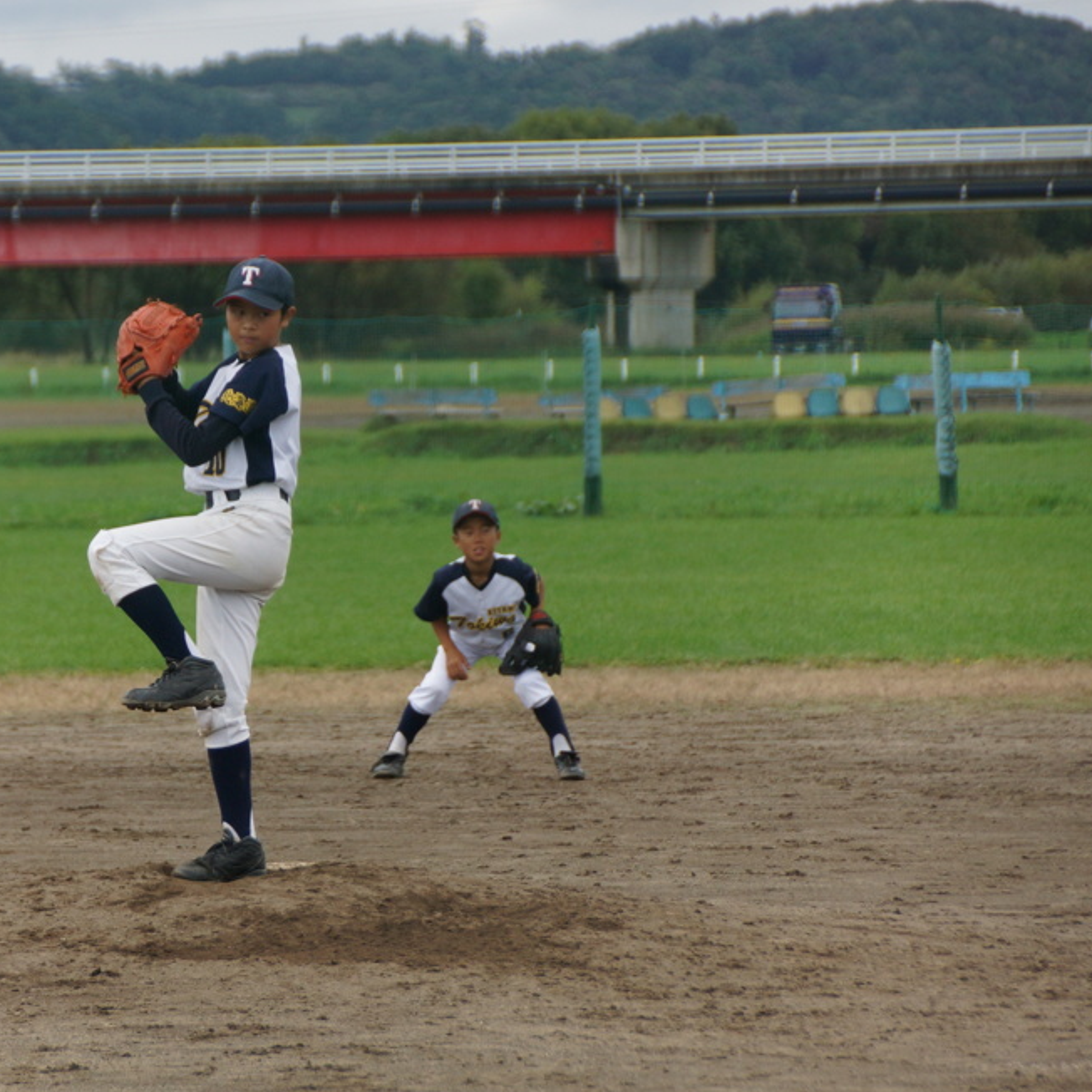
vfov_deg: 6.3
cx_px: 260
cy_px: 544
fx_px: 9993
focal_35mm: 280
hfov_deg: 6.2
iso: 500
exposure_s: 1/1000
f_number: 5.6
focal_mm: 140
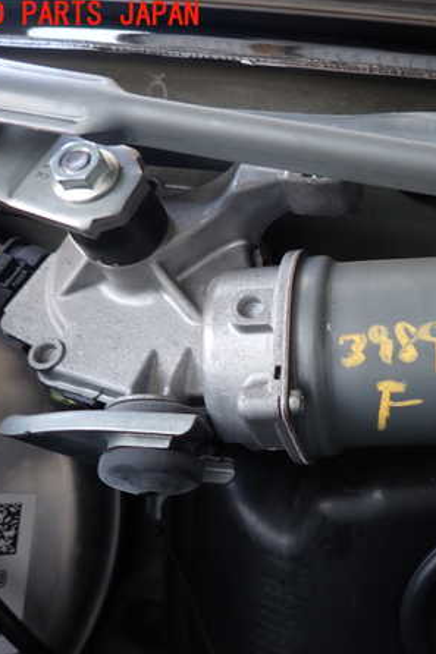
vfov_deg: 54.5
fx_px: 636
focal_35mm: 35
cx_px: 373
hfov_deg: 36.0
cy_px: 327
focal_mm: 4.5
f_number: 2
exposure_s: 1/60
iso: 125
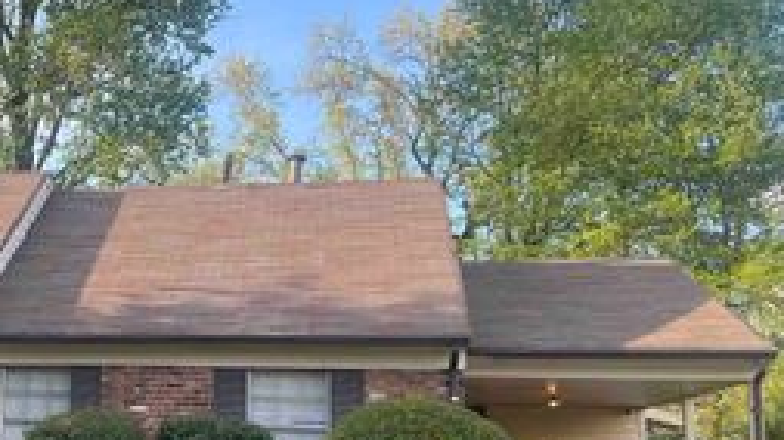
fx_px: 1164
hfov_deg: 34.4
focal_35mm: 56
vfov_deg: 21.4
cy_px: 271
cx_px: 28
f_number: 1.5
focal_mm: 5.7
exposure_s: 1/714
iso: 50
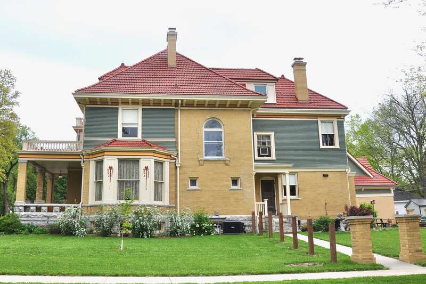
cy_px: 142
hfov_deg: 67.4
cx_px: 213
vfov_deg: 47.9
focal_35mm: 27
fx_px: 319
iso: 250
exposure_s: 1/250
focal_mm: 18
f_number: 10
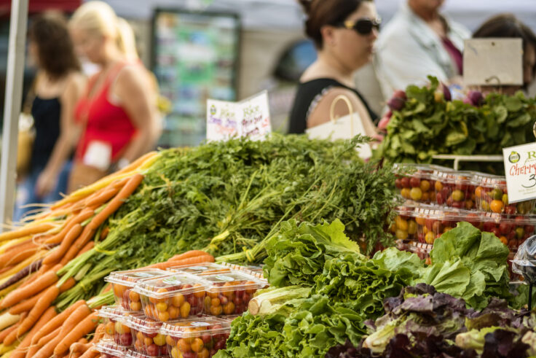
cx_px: 210
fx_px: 2174
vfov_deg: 9.4
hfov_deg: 14.0
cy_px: 226
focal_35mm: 146
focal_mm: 105
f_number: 3.2
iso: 100
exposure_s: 1/160
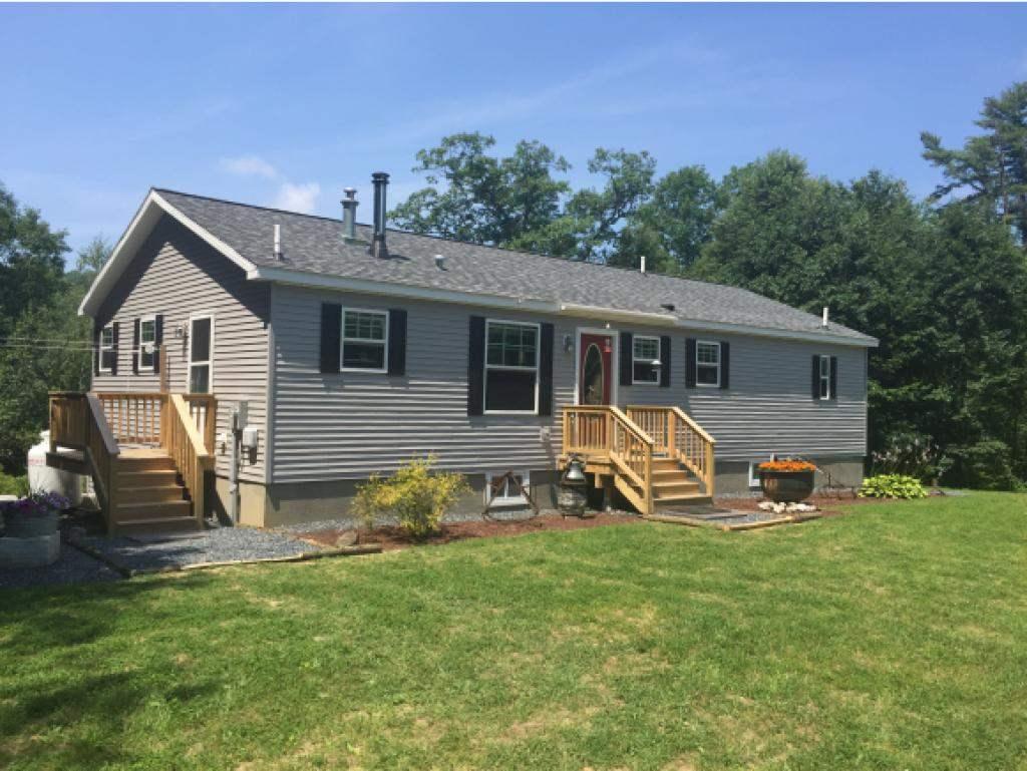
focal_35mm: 29
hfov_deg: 61.6
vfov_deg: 48.3
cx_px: 514
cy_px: 386
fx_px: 861
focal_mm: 4.15
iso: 32
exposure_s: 1/1582
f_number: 2.2
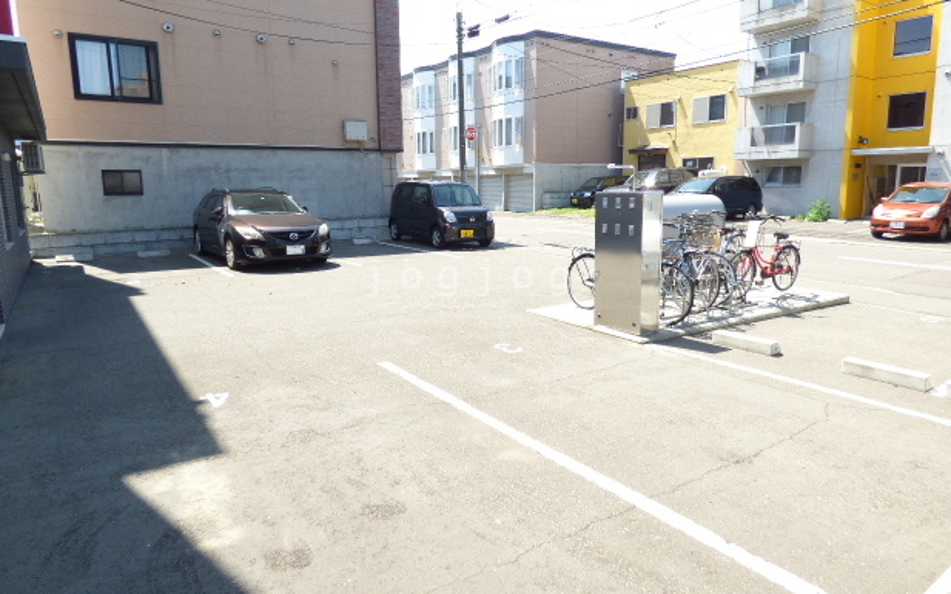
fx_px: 570
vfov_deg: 55.0
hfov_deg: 79.7
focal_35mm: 22
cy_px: 278
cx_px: 472
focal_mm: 3.58
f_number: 2.8
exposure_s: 1/400
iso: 100
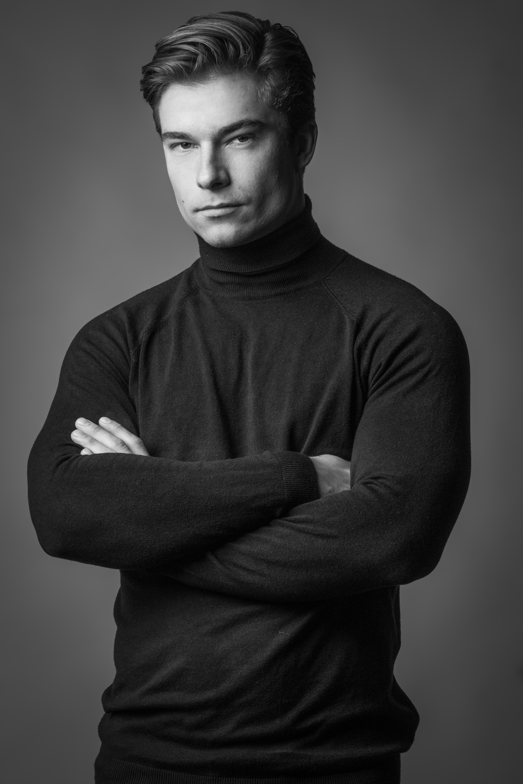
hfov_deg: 9.1
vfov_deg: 13.6
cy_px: 394
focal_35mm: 151
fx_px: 3290
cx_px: 261
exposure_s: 1/125
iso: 400
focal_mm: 100
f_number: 11
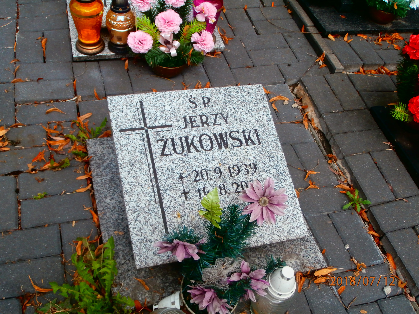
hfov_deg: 49.0
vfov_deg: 37.7
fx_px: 460
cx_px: 210
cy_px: 157
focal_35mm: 38
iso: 100
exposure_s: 1/320
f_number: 3.9
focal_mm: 6.67
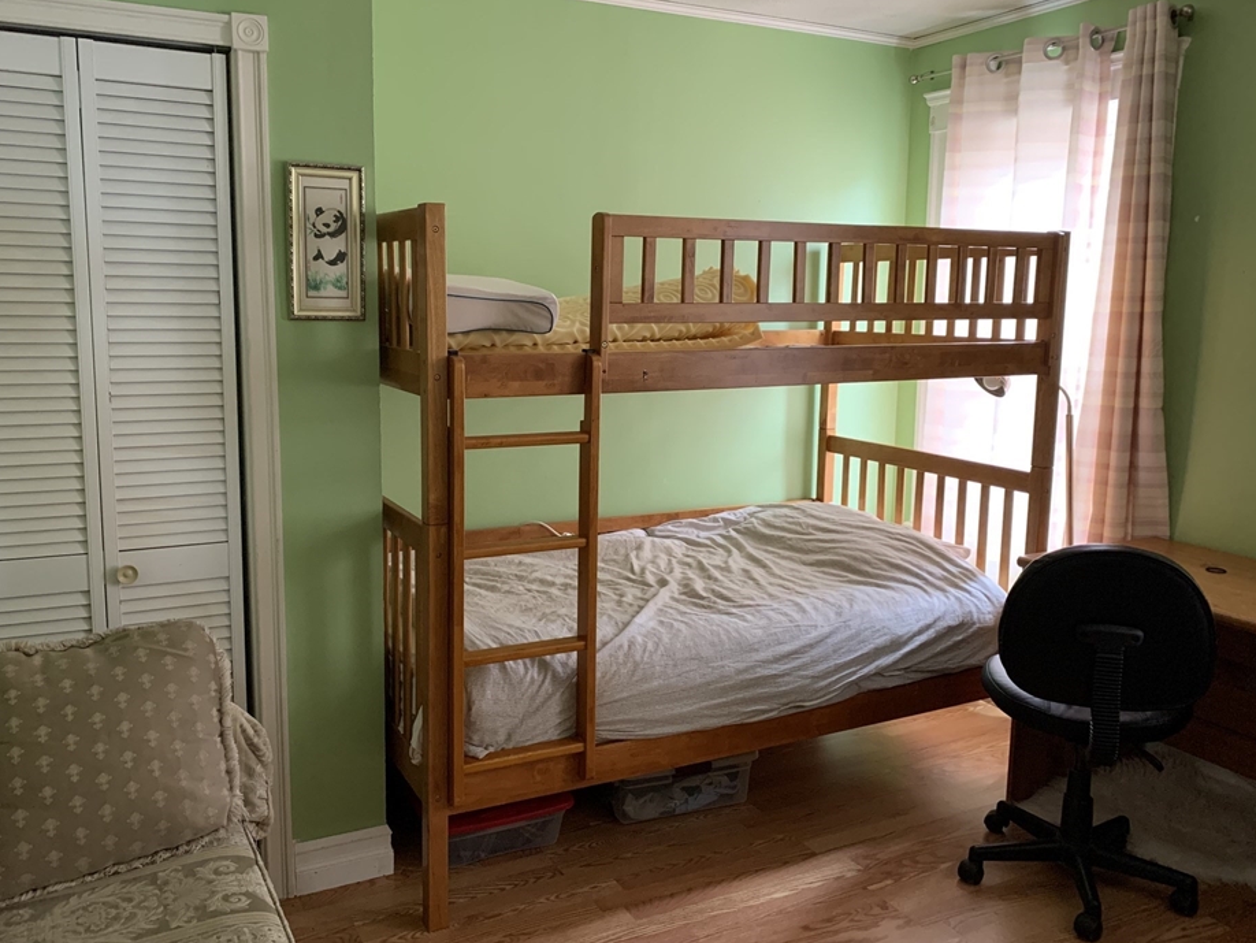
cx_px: 587
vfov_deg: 48.2
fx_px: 1053
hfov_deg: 61.6
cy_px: 458
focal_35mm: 29
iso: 400
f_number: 1.8
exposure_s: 1/60
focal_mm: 4.25
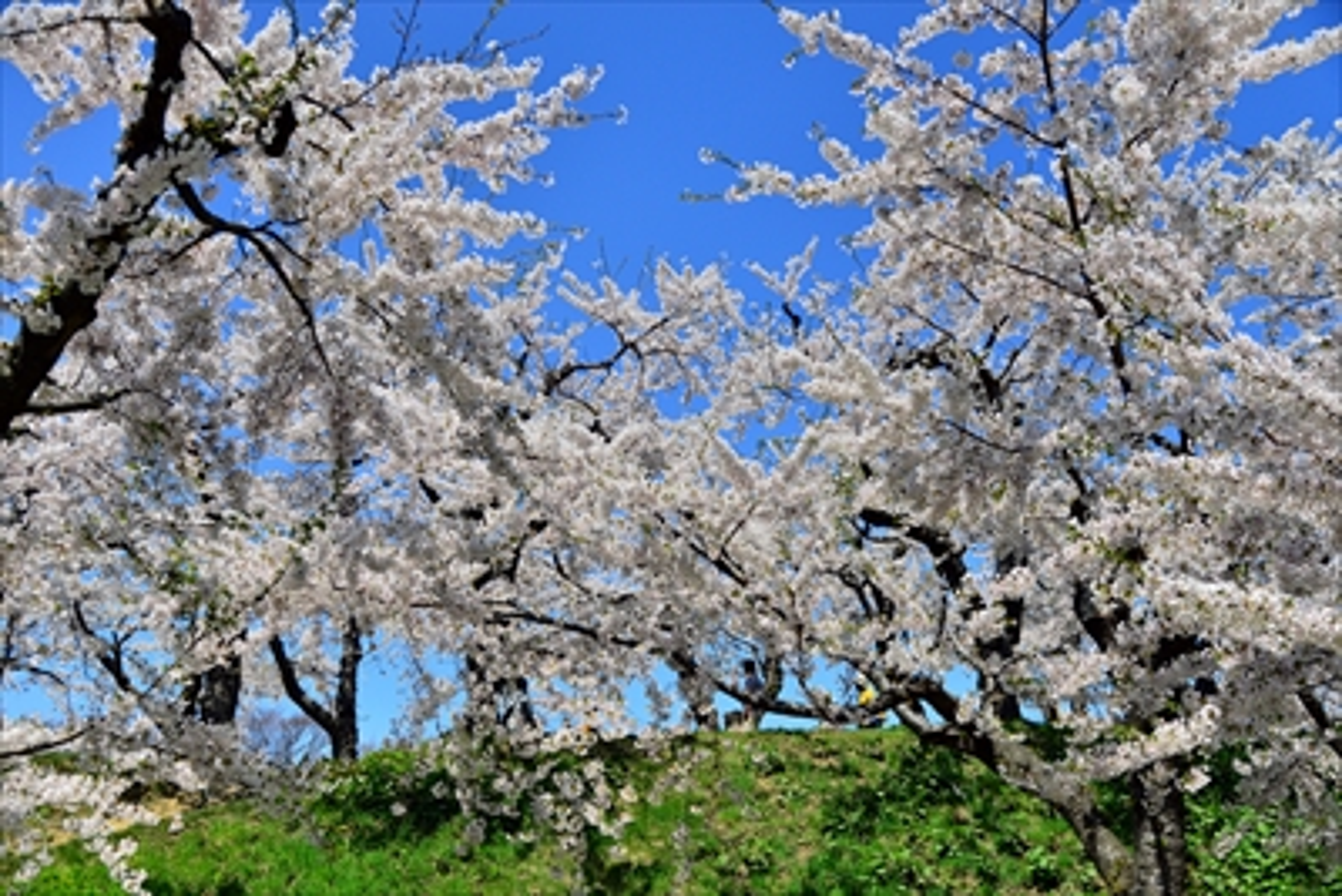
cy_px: 448
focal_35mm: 34
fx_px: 1268
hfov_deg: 55.8
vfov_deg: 38.9
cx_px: 671
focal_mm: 34
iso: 400
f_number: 5
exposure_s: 1/5000
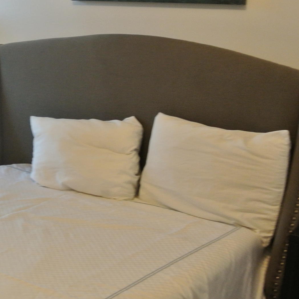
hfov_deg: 25.5
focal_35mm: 66
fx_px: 645
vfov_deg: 25.9
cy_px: 212
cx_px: 48
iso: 450
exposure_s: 1/30
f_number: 3.5
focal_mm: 10
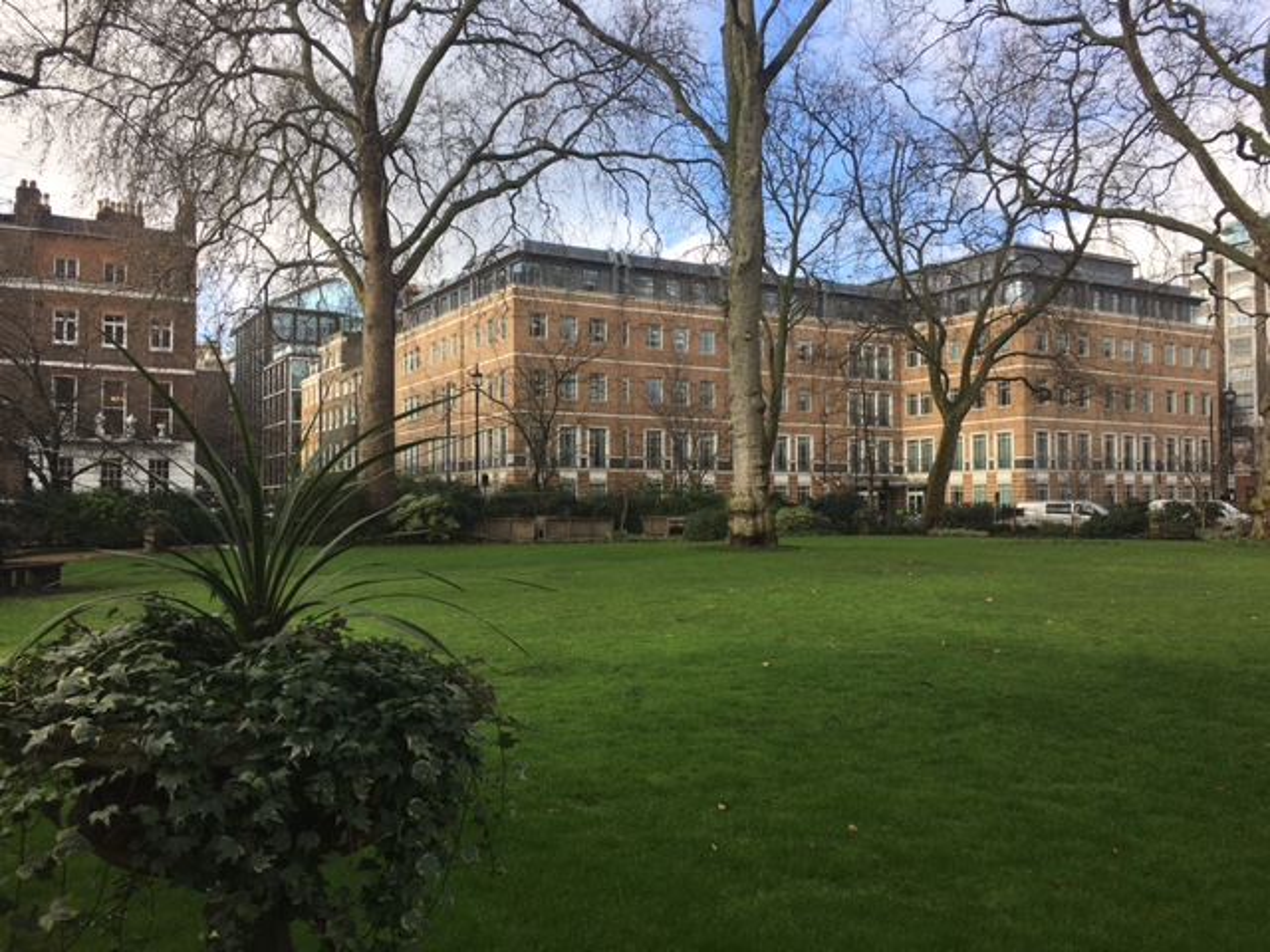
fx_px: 1064
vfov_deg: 48.2
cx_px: 635
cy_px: 476
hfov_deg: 61.7
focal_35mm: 29
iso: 25
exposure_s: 1/439
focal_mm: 4.15
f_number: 2.2
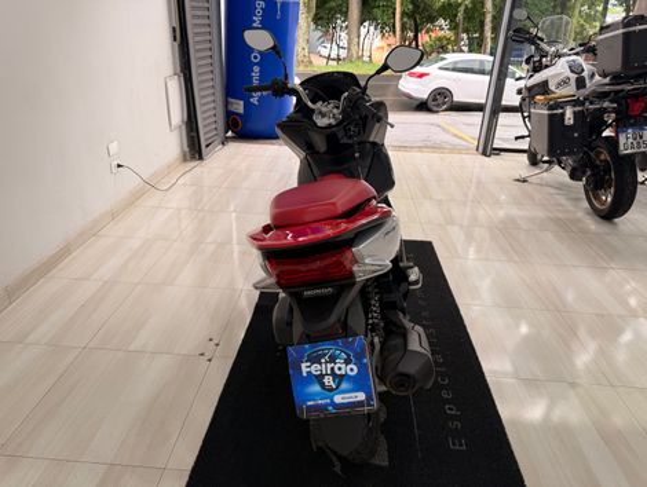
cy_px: 244
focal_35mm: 24
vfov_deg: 56.9
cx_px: 324
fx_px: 449
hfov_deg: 71.5
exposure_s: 1/120
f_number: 1.78
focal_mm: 6.76
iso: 100
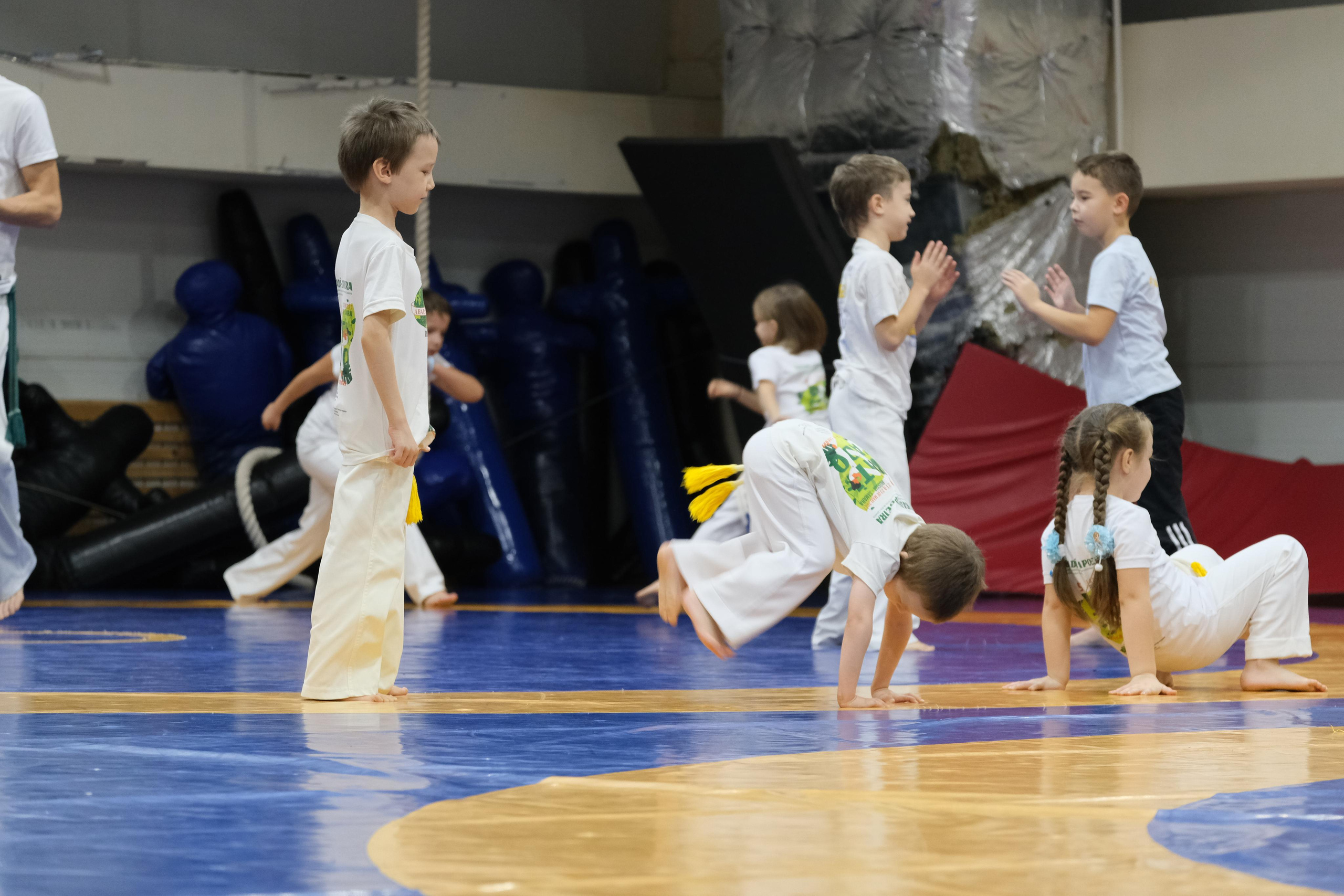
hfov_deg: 14.3
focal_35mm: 143
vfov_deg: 9.6
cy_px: 448
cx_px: 672
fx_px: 5339
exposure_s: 1/125
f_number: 4
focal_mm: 95
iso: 2000
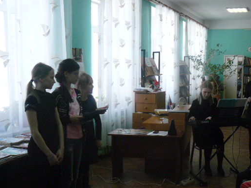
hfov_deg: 41.8
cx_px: 156
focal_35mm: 45
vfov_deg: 32.1
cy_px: 110
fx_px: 326
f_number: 2.8
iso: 320
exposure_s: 1/125
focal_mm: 6
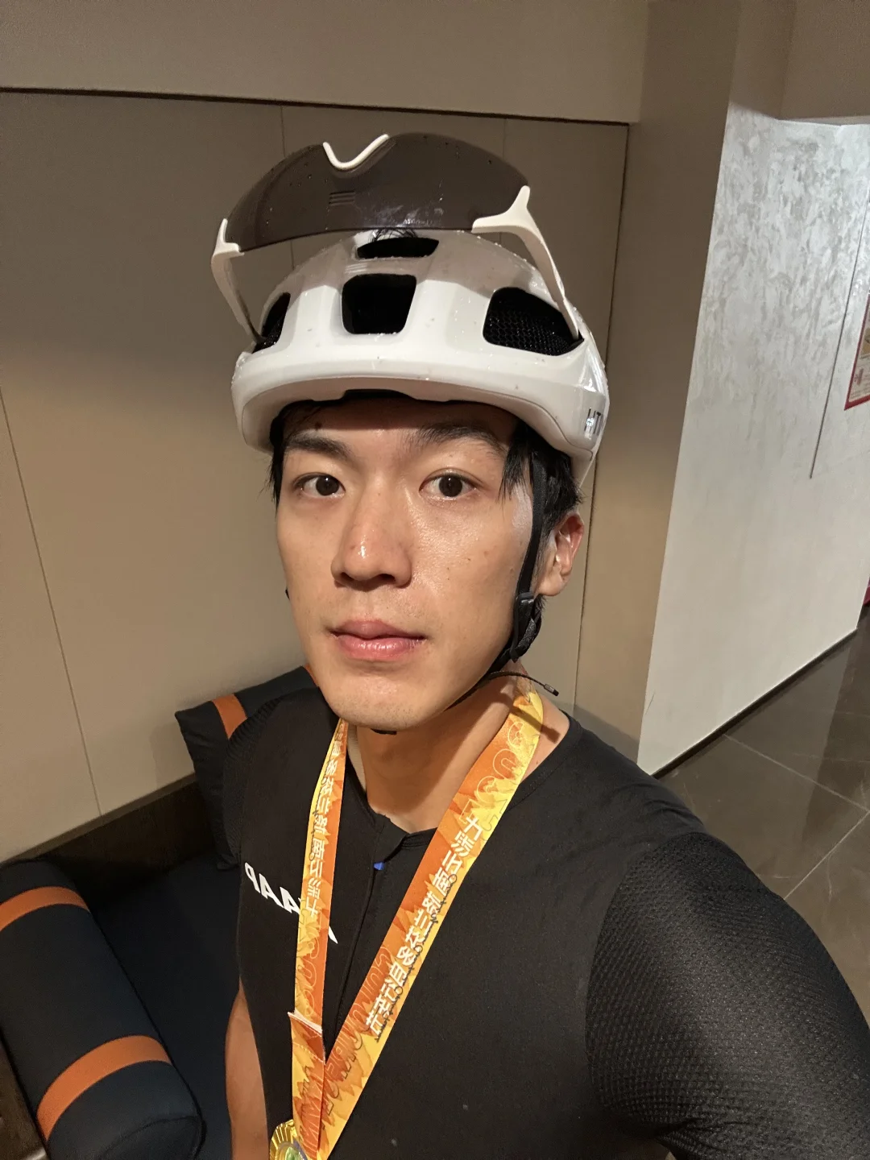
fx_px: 771
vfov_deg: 73.9
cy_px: 580
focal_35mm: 23
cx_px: 435
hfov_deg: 58.9
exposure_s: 1/25
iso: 320
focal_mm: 2.69
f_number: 1.9
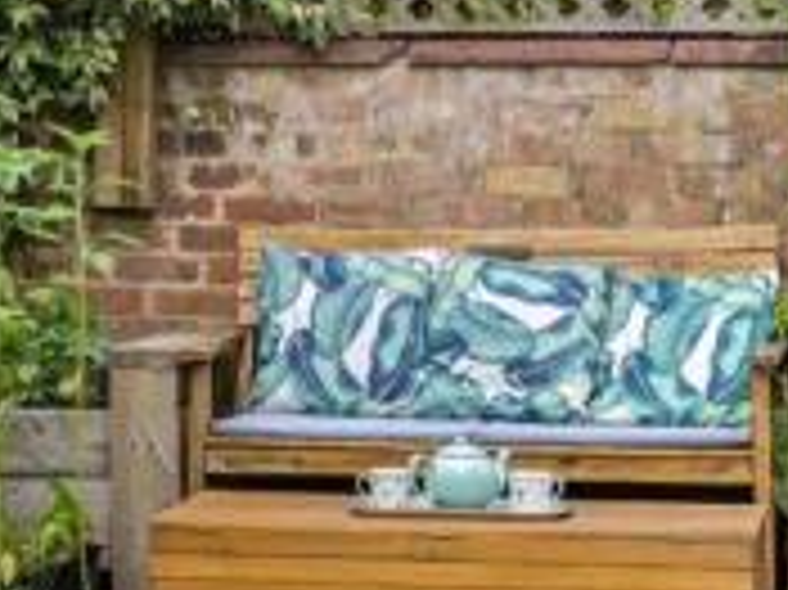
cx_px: -54
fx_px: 2457
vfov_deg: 13.7
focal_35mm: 108
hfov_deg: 17.7
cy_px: 268
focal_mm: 30
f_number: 4
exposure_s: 1/1250
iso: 400
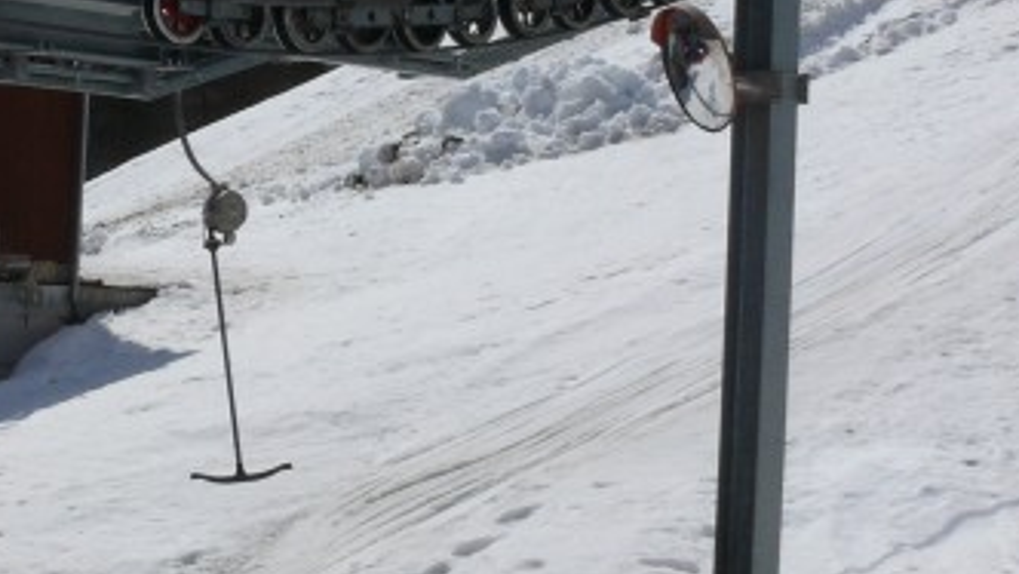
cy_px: 249
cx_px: 58
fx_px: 2622
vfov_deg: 12.5
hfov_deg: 21.4
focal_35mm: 97
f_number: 8
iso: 100
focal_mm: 7.8
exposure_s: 1/1000
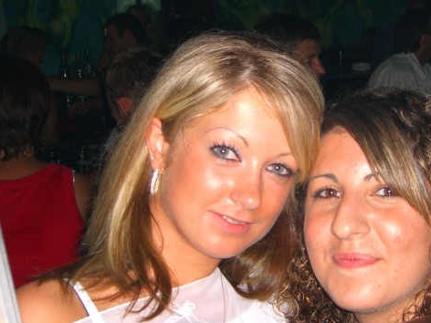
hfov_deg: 24.8
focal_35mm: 78
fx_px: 971
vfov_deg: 18.9
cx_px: 316
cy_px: 179
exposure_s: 1/60
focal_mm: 9.5
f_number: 3.1
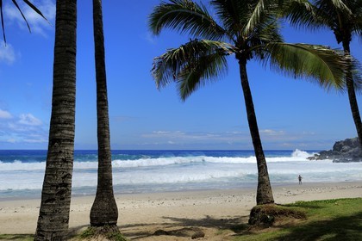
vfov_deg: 42.3
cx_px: 181
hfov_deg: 60.3
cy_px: 120
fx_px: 312
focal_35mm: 31
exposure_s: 1/250
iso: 200
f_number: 16
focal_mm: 31
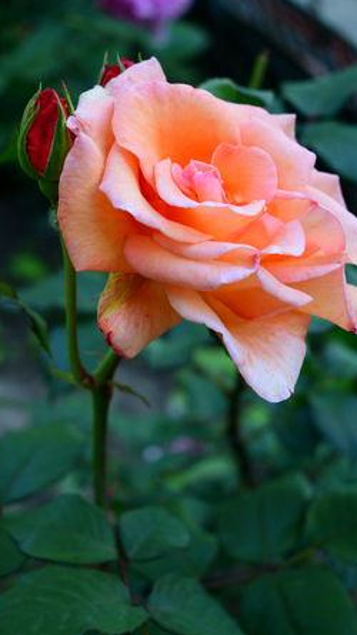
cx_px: 157
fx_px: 1205
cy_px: 315
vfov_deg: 29.5
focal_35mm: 72
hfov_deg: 16.8
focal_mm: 45
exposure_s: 1/60
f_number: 5
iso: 100
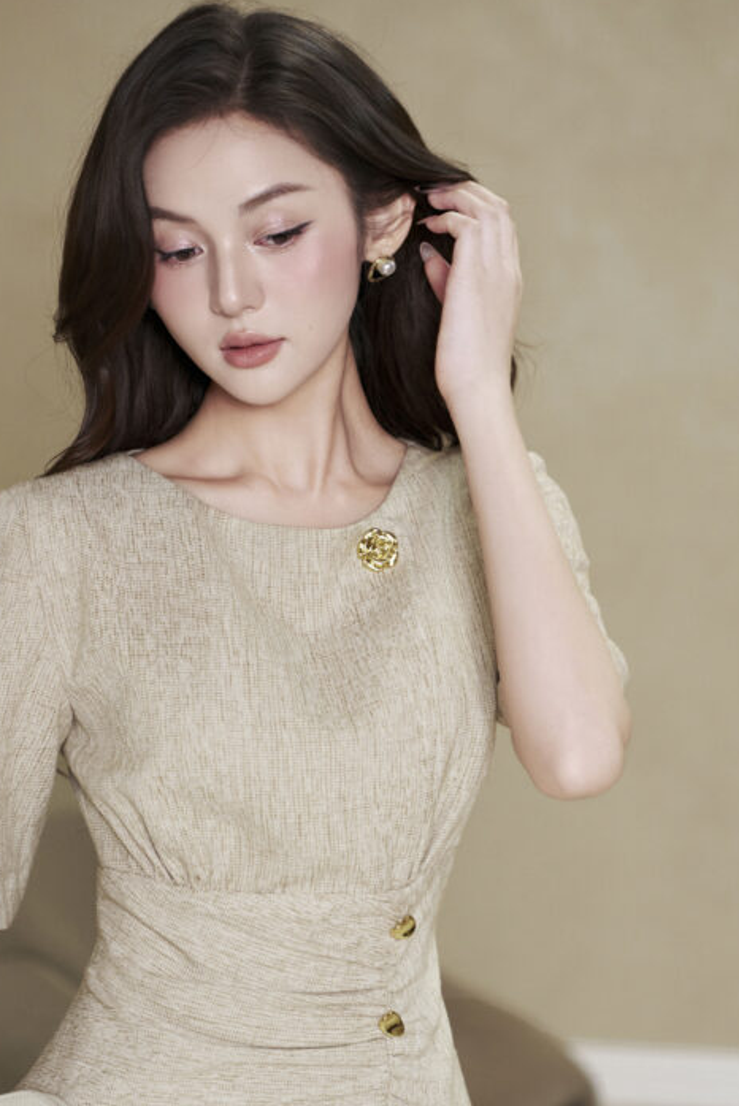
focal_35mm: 91
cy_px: 752
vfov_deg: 22.3
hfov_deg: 15.0
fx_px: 2799
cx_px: 298
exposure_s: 1/125
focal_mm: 64
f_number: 2.8
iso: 800
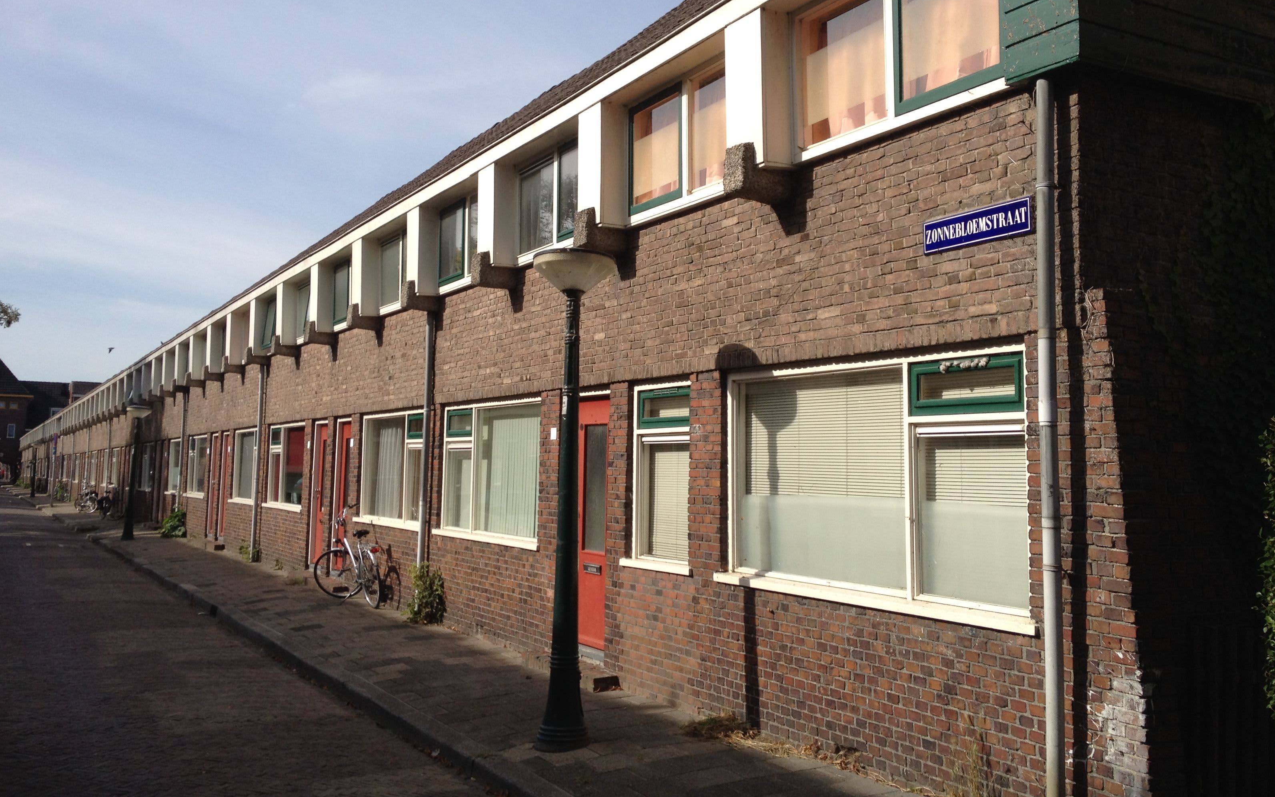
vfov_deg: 33.5
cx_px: 647
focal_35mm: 38
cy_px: 347
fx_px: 1320
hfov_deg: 51.5
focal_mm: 4.3
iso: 50
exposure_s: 1/1905
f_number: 2.4
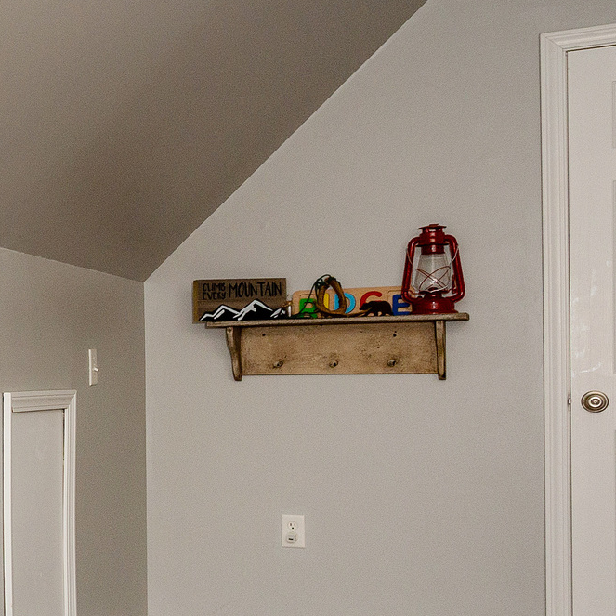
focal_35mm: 63
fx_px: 1268
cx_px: -451
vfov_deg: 27.2
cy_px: 373
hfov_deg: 20.5
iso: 320
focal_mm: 16
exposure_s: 1/20
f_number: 6.3
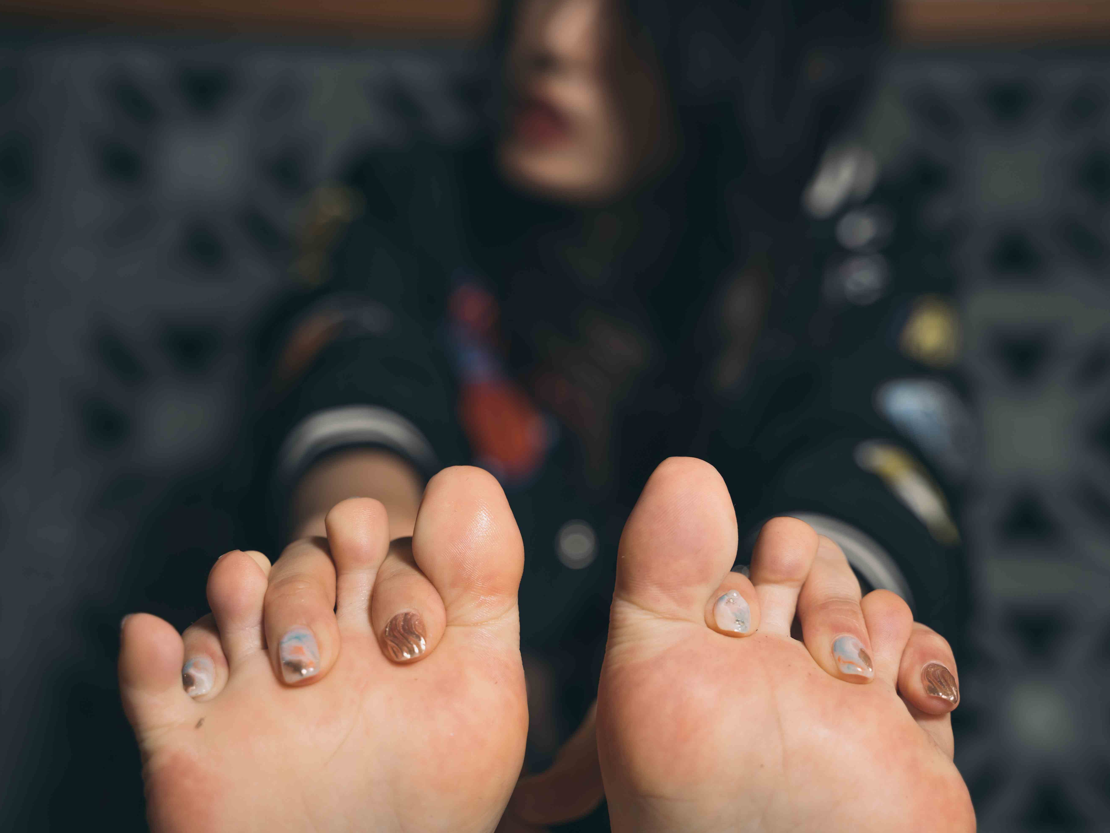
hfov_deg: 33.8
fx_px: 1828
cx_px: 591
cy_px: 417
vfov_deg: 25.7
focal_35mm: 57
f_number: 3.5
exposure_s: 1/100
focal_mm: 52
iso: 100
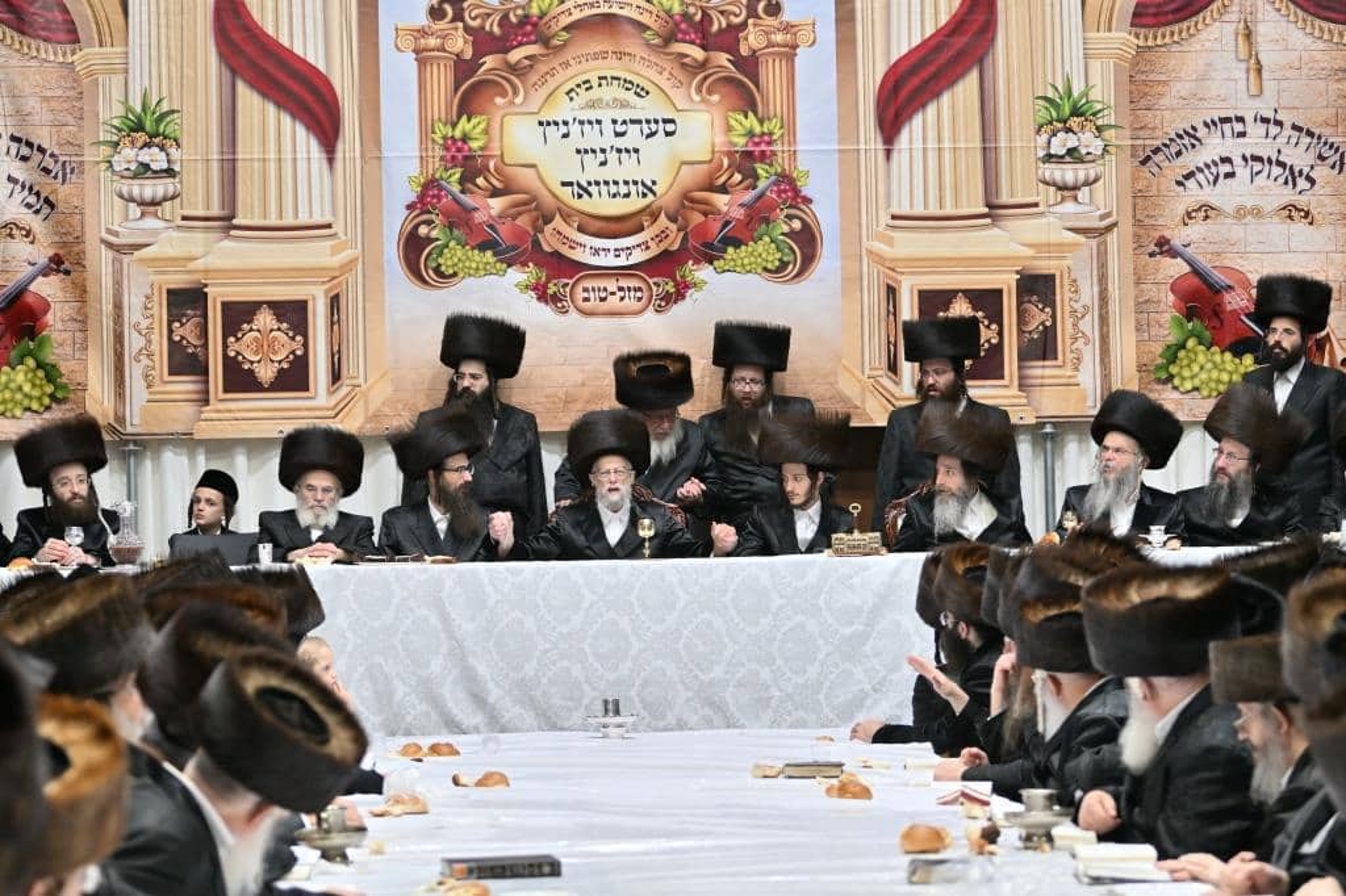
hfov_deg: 19.5
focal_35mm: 105
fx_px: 3924
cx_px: 673
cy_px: 448
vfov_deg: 13.0
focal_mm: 70
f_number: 2.8
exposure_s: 1/125
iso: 250
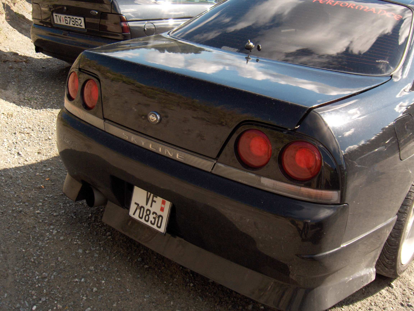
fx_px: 466
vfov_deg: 36.8
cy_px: 156
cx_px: 207
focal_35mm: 39
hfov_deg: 47.9
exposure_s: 1/621
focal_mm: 8
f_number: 2.8
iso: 100
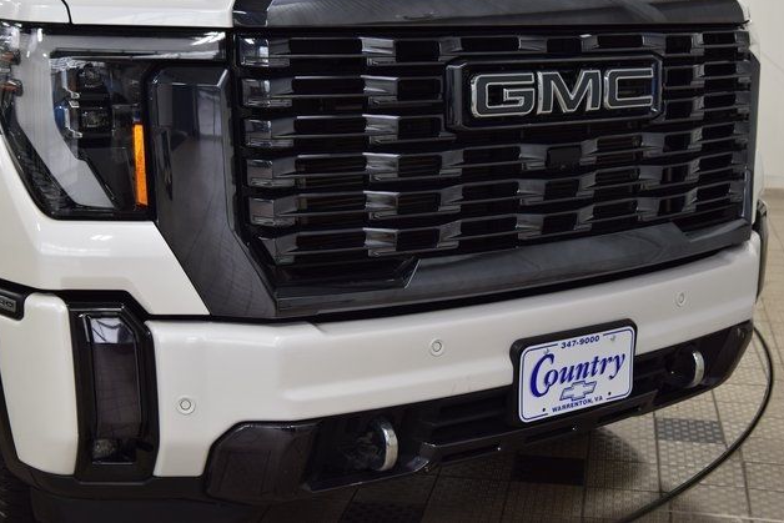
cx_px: 392
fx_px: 1166
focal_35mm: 54
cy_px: 258
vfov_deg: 25.3
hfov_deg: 37.2
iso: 400
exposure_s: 1/20
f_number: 6.3
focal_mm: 35
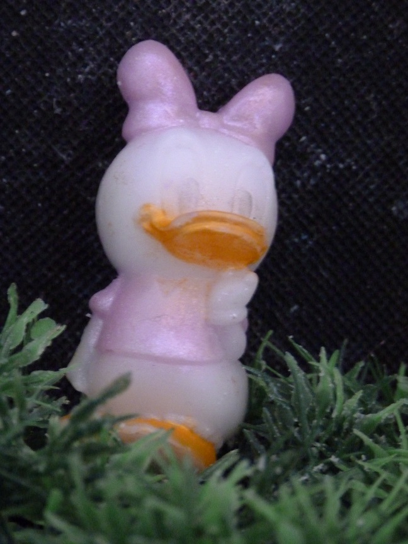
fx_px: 1980
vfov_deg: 15.6
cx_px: 204
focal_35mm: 126
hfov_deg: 11.8
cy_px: 272
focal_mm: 22.7
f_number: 3.6
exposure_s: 1/10
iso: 800
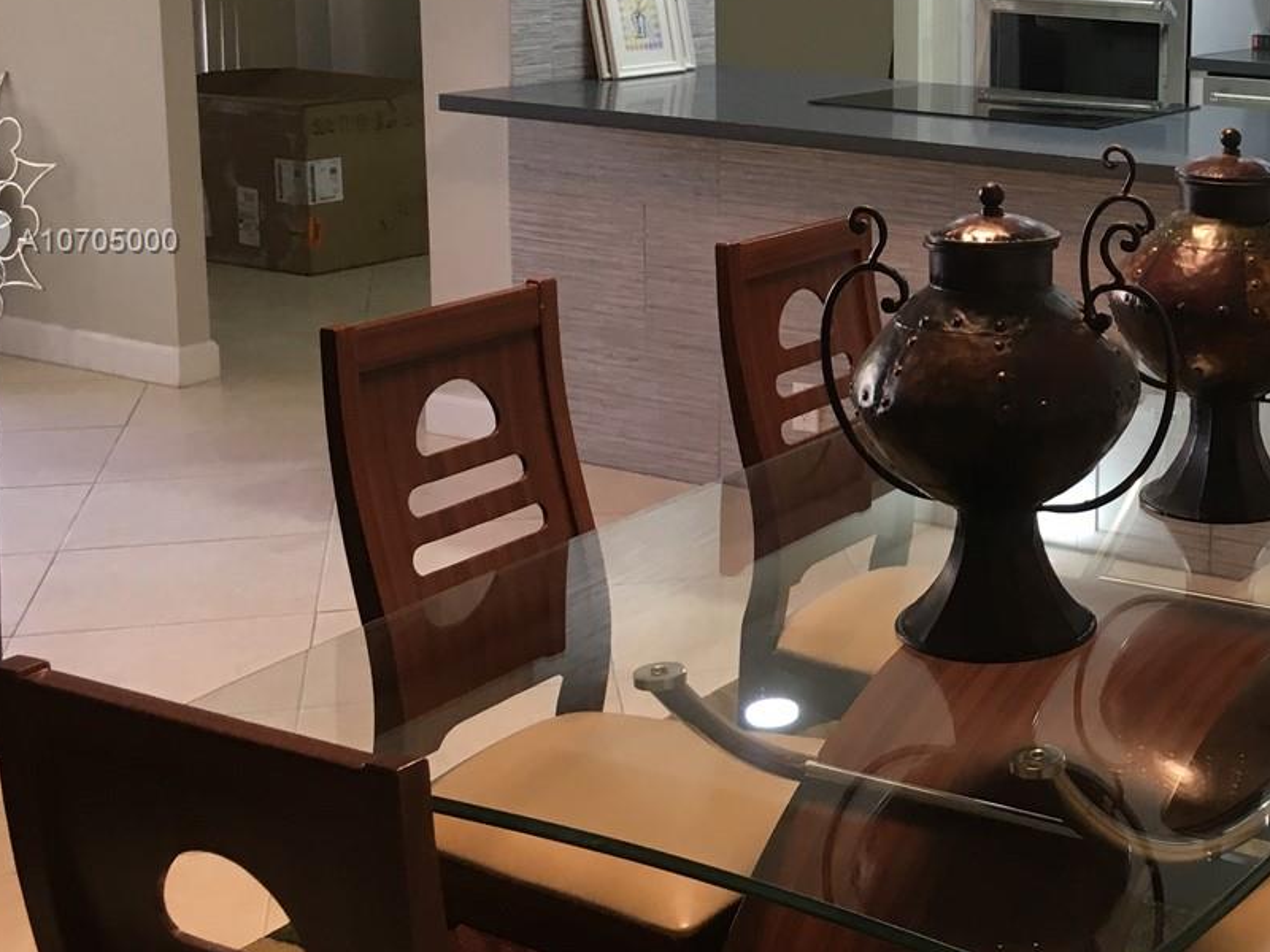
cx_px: 1197
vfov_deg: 25.0
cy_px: 243
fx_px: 2128
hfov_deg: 31.3
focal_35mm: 58
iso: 64
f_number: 2.2
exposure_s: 1/30
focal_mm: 4.15
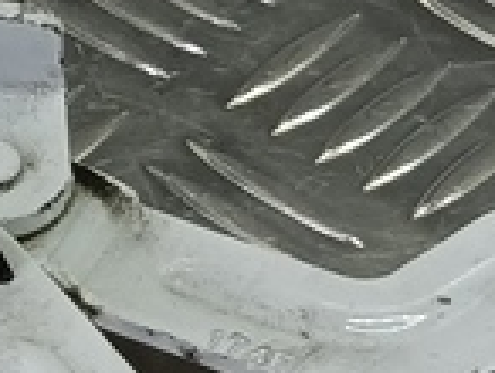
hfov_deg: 11.6
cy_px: 268
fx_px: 2306
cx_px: -288
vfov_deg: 9.2
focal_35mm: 161
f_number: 1.6
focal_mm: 4.11
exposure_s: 1/100
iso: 152
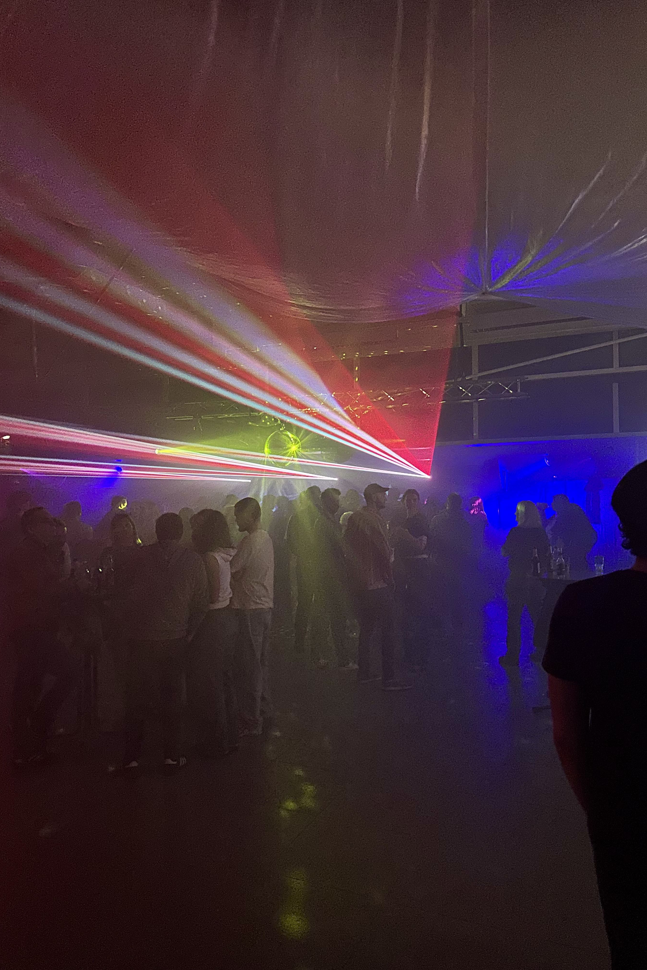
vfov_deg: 71.5
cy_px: 485
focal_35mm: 25
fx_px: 674
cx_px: 321
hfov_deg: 51.3
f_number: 1.78
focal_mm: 6.86
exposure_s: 1/33
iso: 2500
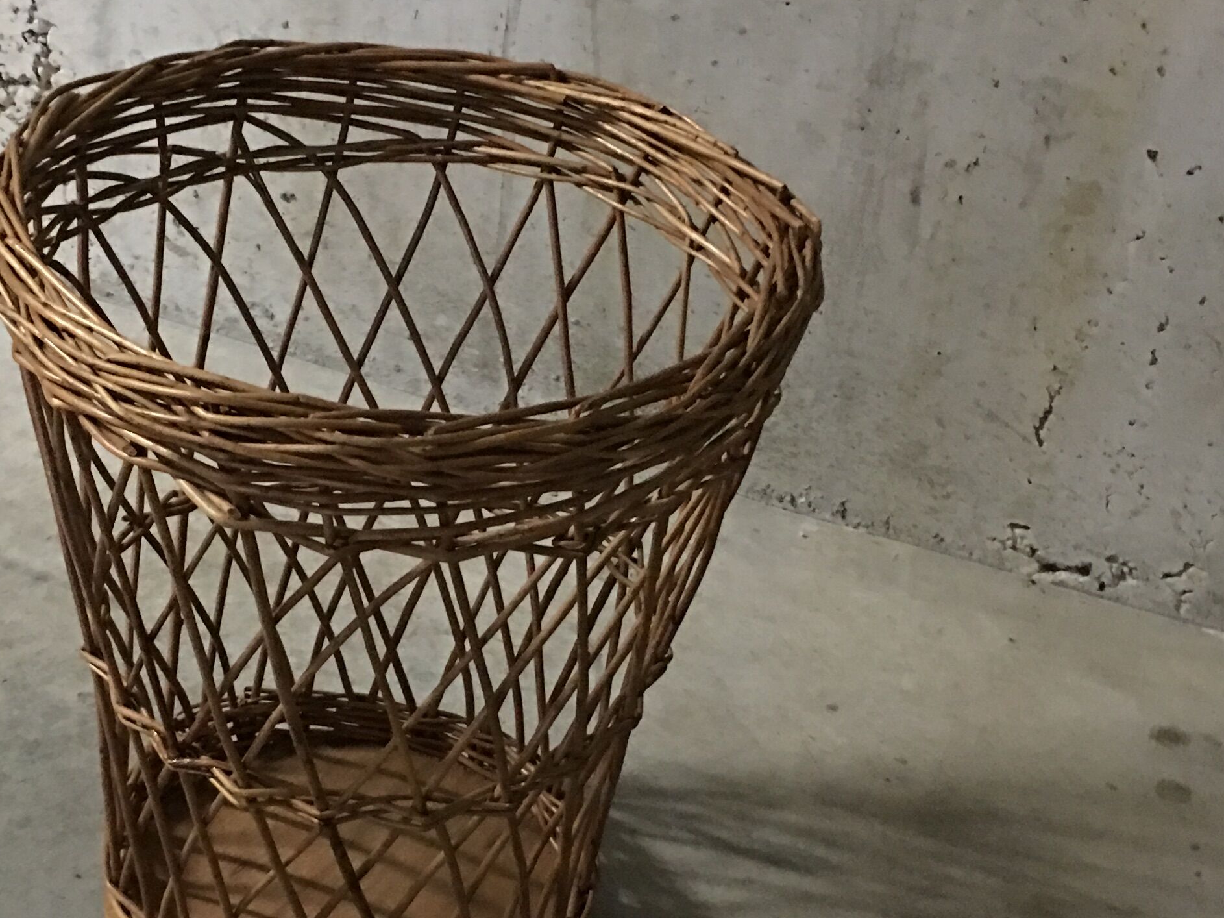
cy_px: 580
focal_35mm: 62
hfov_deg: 30.9
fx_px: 2192
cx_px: 395
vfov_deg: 23.6
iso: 125
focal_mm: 4.15
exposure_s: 1/4
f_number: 2.2
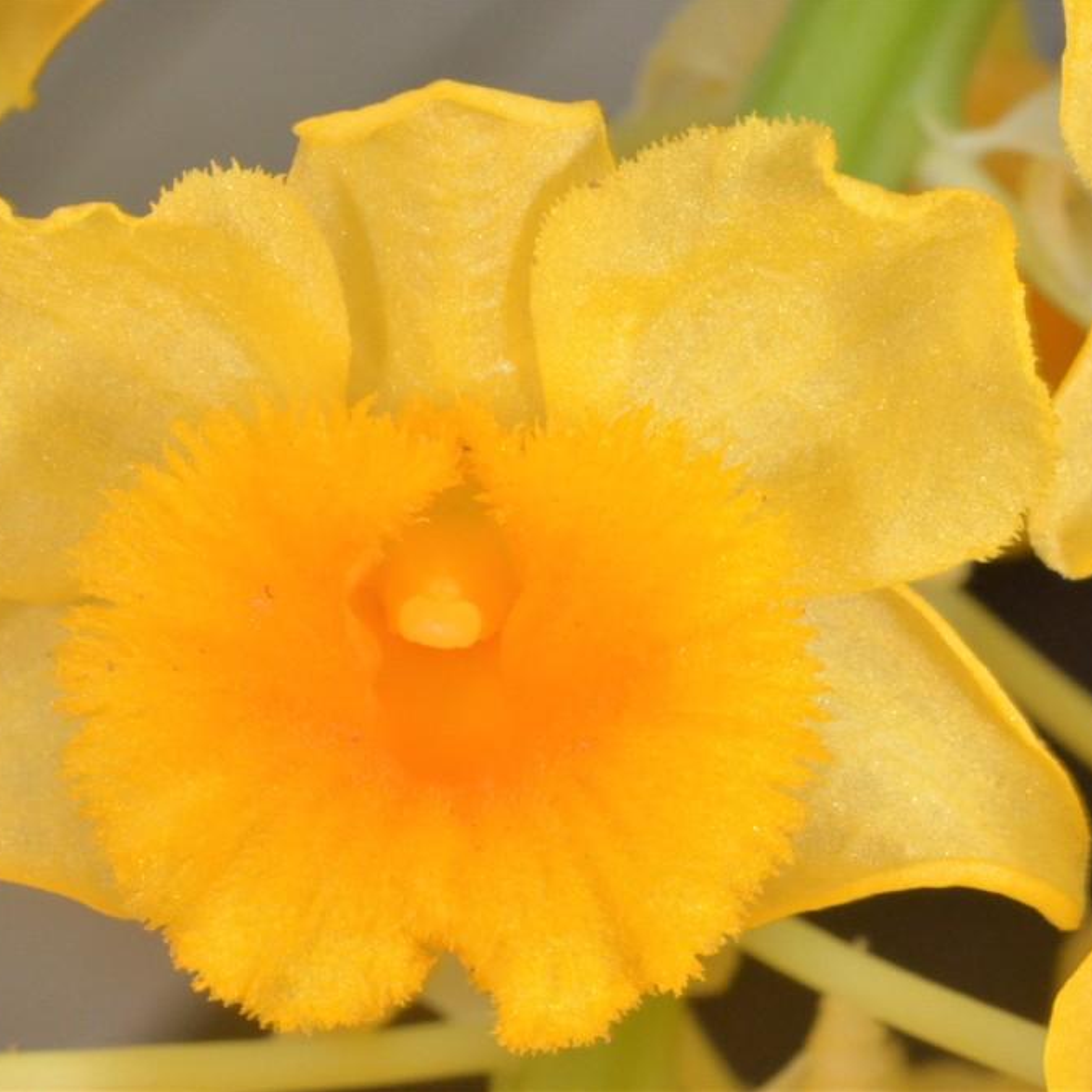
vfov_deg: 15.0
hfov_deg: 15.0
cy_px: 546
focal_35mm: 116
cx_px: 442
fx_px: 4140
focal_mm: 60
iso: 1600
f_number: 20
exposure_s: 1/60
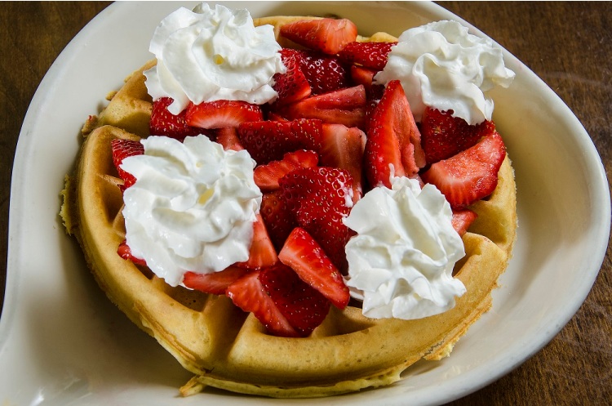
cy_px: 203
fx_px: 1476
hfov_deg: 23.4
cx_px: 306
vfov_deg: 15.6
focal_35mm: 87
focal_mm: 58
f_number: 10
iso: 200
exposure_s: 1/160
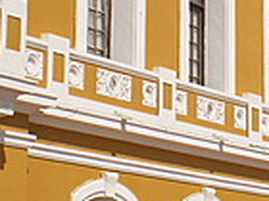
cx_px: 219
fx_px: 1274
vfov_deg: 9.0
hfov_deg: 12.0
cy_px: 77
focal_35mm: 164
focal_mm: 6.3
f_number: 4.6
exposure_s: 1/2000
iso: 64
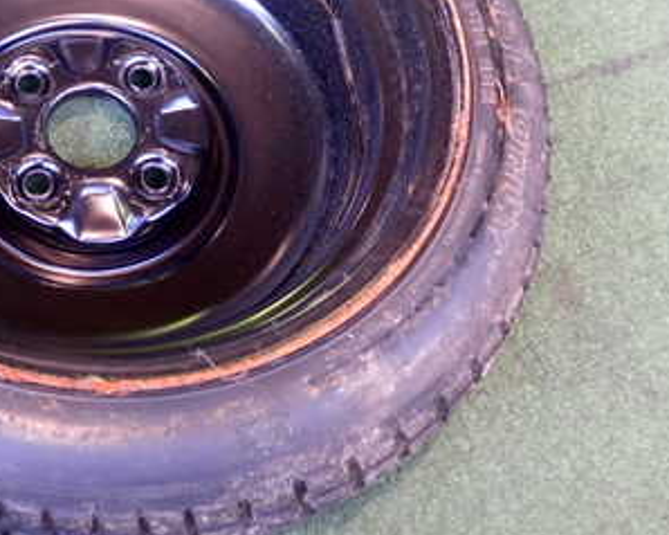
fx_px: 1167
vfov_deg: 25.4
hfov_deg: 30.7
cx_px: 83
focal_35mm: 59
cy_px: 124
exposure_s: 1/30
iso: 250
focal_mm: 5.4
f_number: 2.3
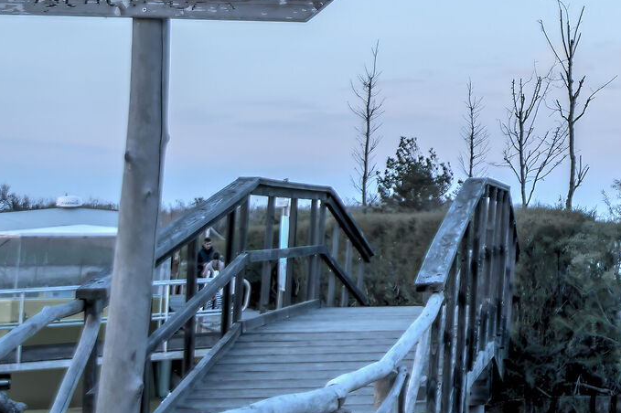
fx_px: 1707
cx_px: 985
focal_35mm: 99
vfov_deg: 13.4
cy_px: -110
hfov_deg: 18.0
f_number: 2.8
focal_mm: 28
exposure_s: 1/500
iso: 100
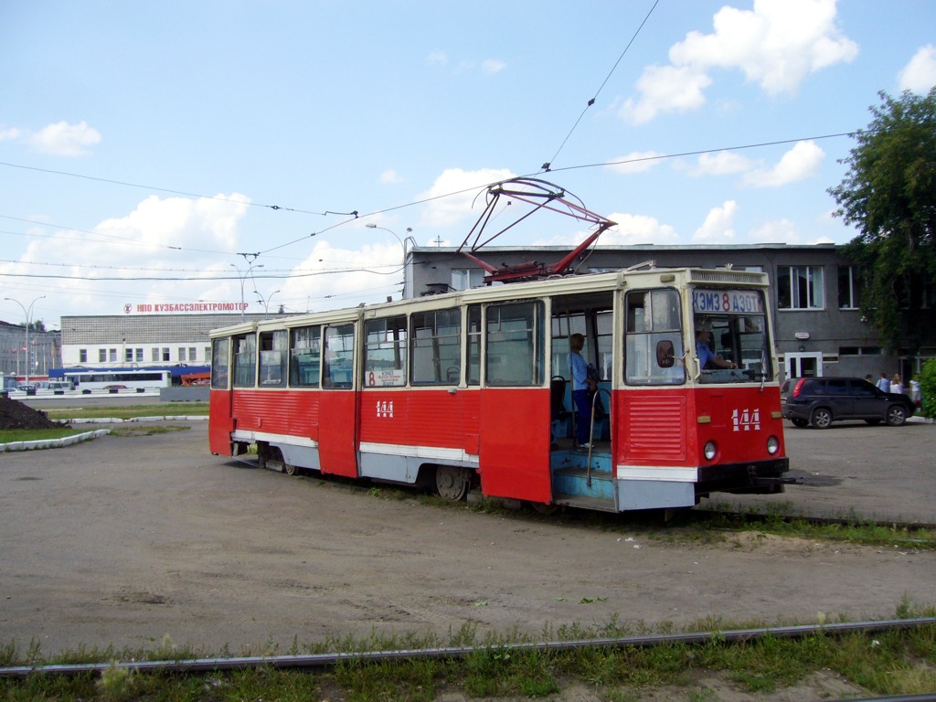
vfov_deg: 40.7
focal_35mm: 35
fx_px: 946
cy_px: 351
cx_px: 468
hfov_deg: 52.6
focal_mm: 5.8
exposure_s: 1/250
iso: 80
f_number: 5.6
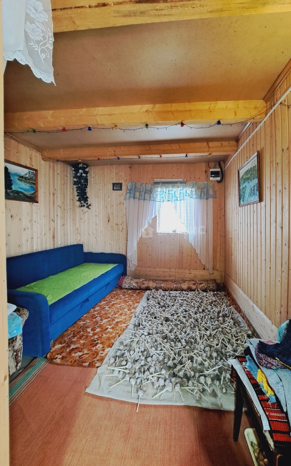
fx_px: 178
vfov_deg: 105.3
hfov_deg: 77.8
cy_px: 231
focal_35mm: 14
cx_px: 173
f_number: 2.2
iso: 200
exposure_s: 1/33
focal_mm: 1.74
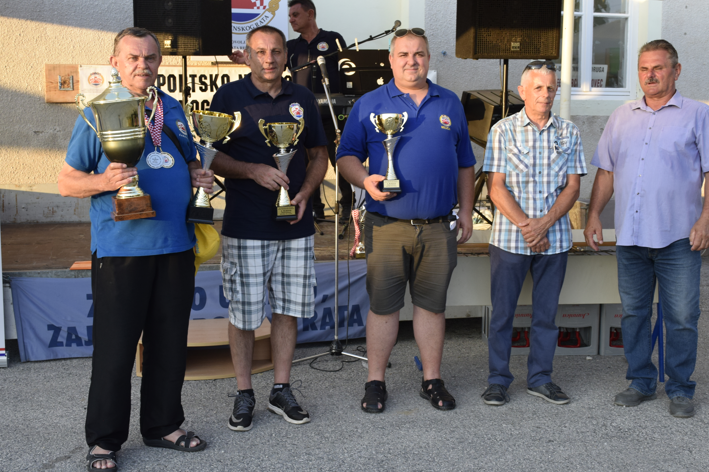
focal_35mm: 49
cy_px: 219
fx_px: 965
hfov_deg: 40.3
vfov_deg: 27.5
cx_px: 362
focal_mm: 26
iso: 400
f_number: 6.7
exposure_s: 1/180
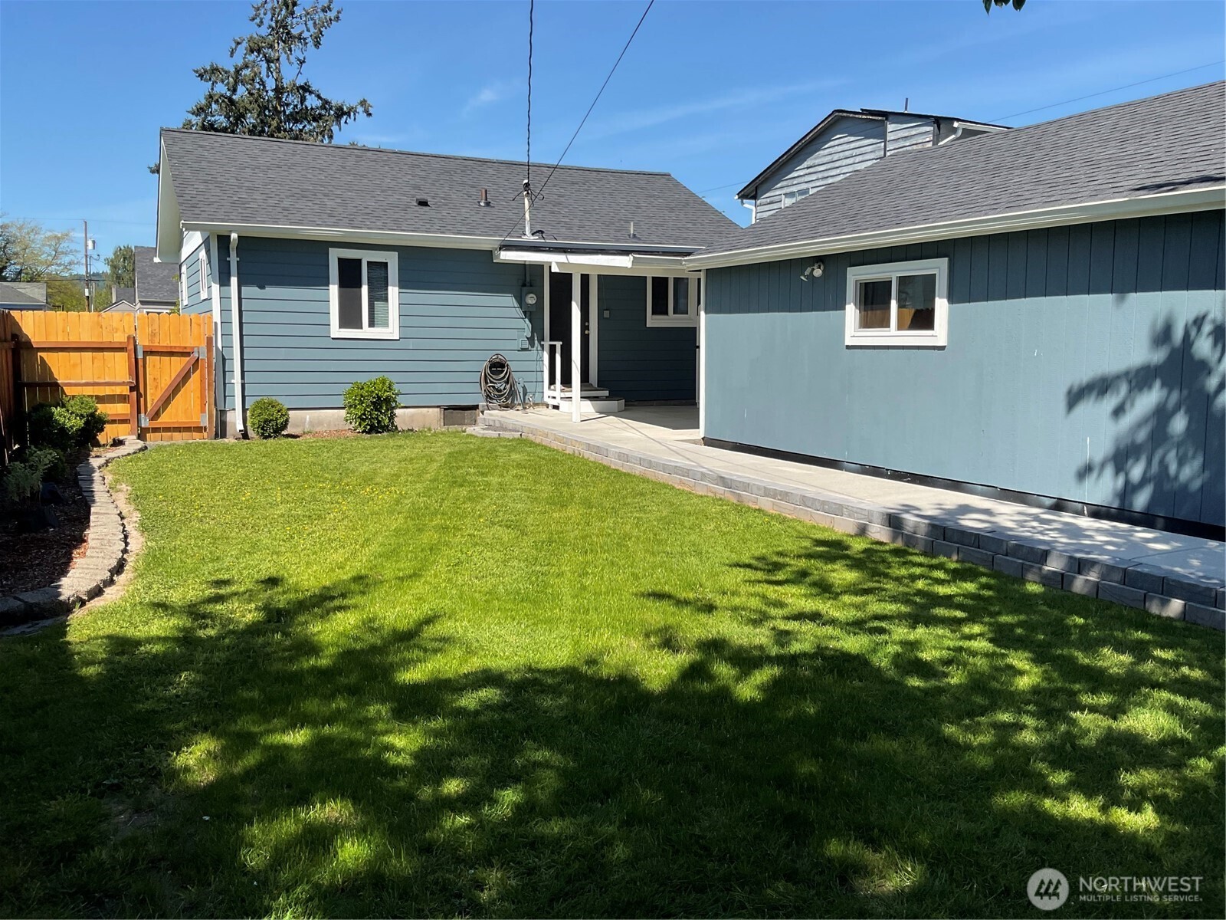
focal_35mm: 29
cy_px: 460
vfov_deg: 48.2
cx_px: 613
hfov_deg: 61.7
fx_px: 1027
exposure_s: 1/1342
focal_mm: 3
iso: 16
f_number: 1.8
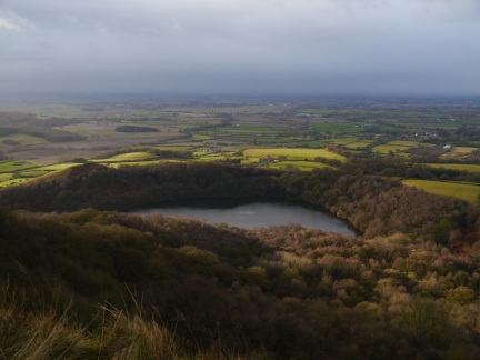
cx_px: 240
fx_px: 527
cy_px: 180
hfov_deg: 49.0
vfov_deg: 37.7
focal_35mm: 38
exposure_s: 1/200
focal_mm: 19
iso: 160
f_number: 5
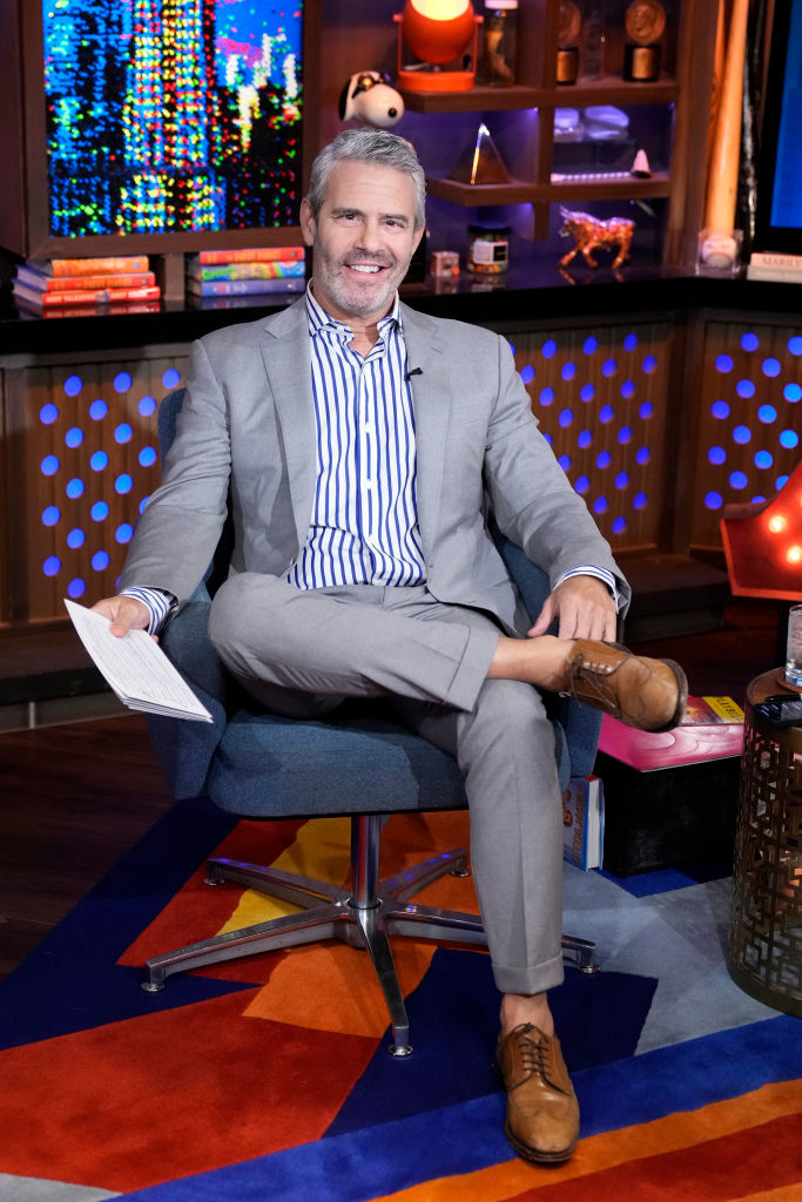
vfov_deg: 35.0
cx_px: 401
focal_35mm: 57
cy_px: 601
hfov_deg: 23.8
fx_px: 1904
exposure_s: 1/160
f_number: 2.8
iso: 4000
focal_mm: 57
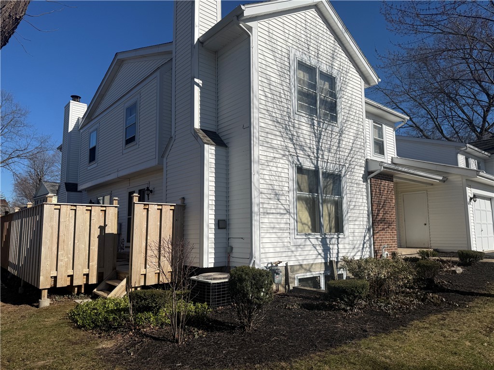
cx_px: 247
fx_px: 343
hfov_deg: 71.6
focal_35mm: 24
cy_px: 185
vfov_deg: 56.8
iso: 80
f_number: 1.78
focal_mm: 6.76
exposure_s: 1/10309
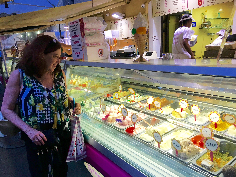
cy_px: 88
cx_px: 118
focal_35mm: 29
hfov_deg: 61.7
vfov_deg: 48.2
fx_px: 198
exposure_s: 1/33
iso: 40
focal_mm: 4.15
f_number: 2.2
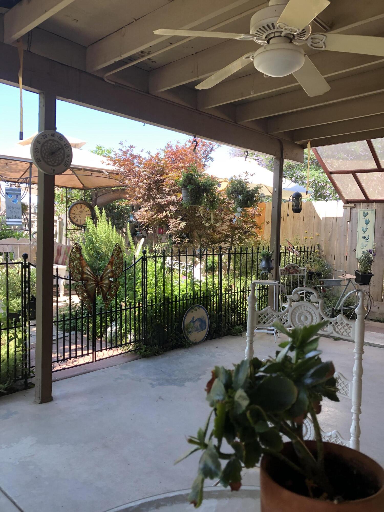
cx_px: 192
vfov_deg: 63.4
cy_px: 256
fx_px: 414
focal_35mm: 28
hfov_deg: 49.7
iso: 25
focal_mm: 3.99
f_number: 1.8
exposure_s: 1/120
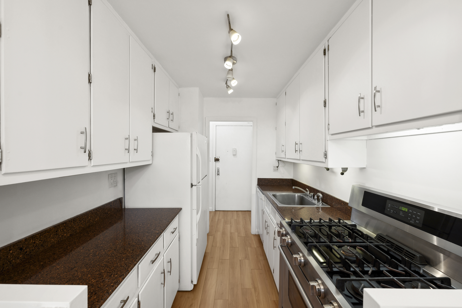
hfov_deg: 104.3
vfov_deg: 81.2
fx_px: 180
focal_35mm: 14
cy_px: 154
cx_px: 231
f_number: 8
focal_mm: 14
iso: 320
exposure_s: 1/20
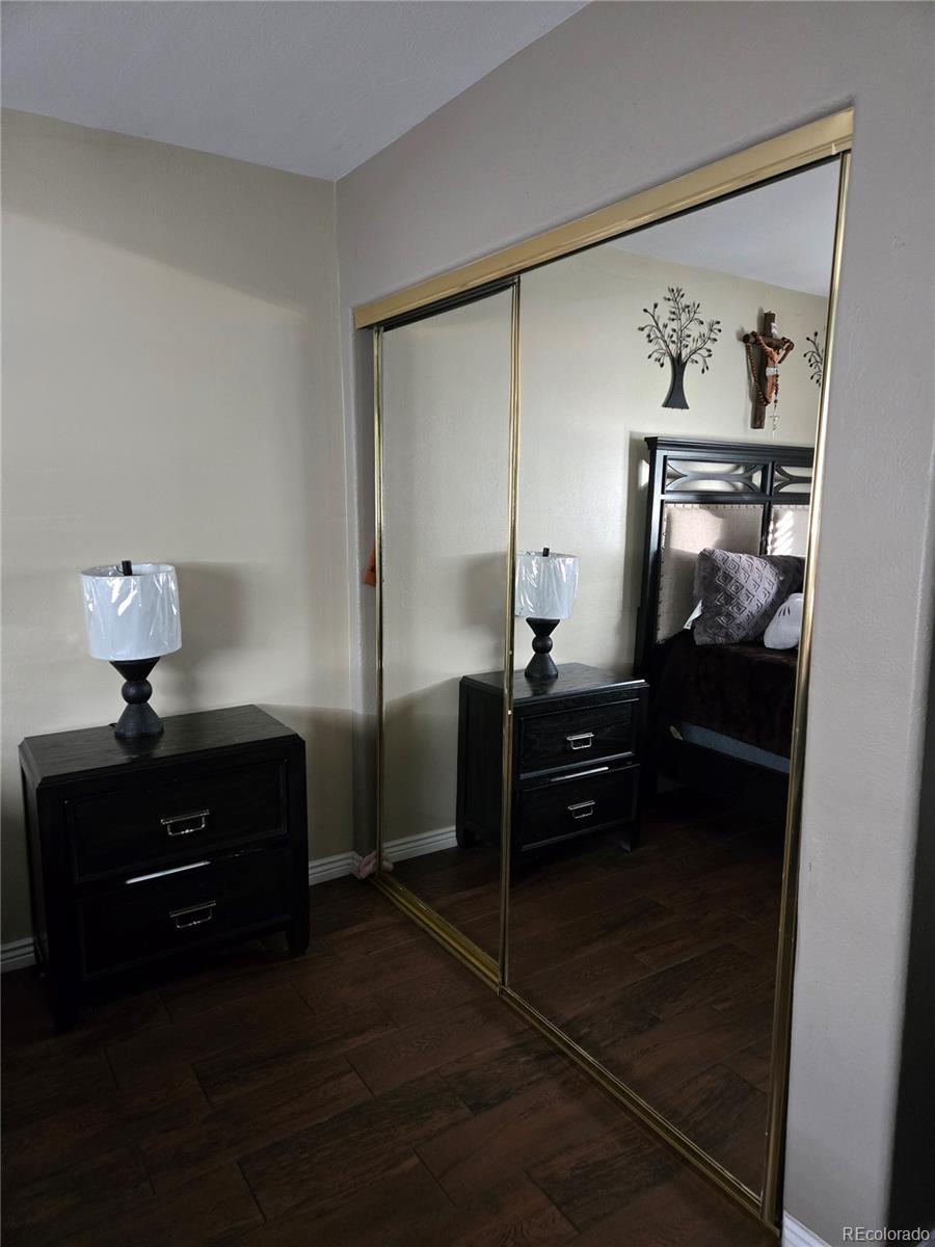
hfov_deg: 58.9
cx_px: 468
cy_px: 624
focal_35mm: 23
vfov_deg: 73.9
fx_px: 828
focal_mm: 5.4
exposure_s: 1/60
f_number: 1.8
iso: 800
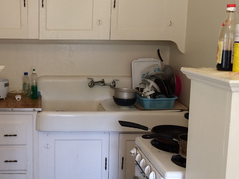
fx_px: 325
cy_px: 75
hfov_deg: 39.3
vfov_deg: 30.8
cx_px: 57
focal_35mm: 47
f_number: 2.2
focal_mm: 4.12
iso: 100
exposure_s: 1/30
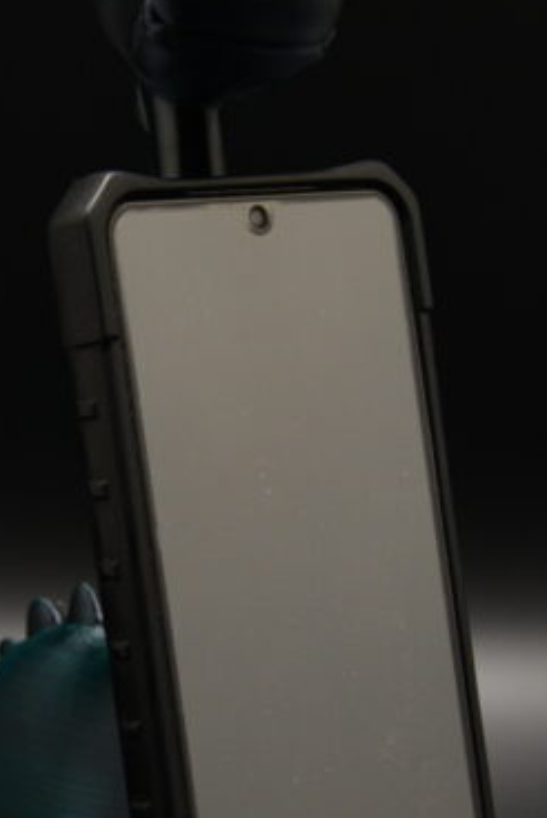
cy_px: 471
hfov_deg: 10.7
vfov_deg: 16.0
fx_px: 2917
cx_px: 156
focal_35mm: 128
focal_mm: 35
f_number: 4.5
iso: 800
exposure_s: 1/50
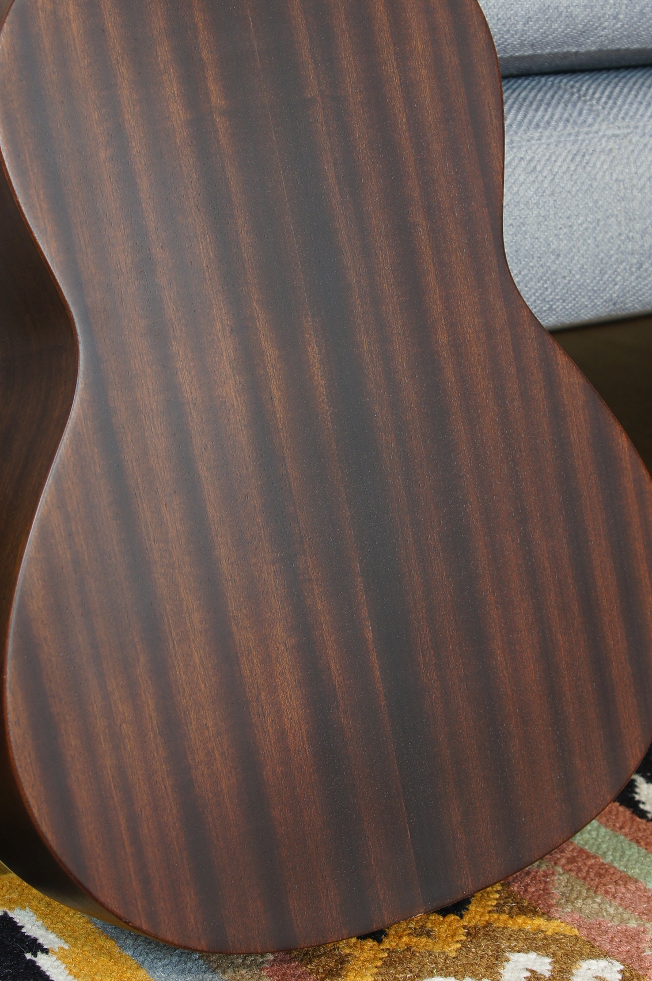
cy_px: 380
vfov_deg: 22.4
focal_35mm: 91
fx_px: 2468
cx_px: 294
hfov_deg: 15.0
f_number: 7.1
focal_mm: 45
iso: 100
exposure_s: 1/5
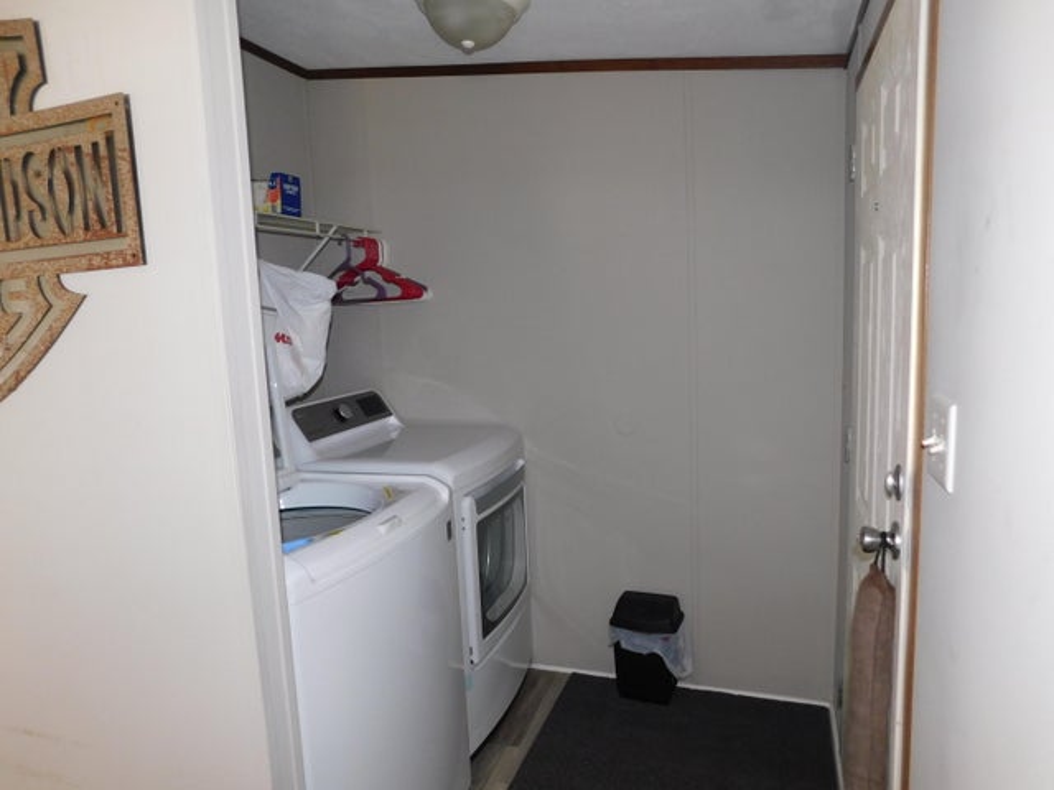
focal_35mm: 23
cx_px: 527
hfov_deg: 73.9
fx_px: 700
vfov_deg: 58.9
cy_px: 395
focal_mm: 4
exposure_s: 1/30
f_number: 3
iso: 200
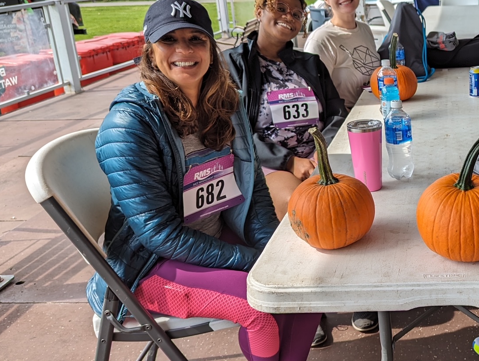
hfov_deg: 38.9
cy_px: 134
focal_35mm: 45
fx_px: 624
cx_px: 437
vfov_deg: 32.1
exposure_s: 1/1110
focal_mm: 6.81
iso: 34
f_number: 1.85
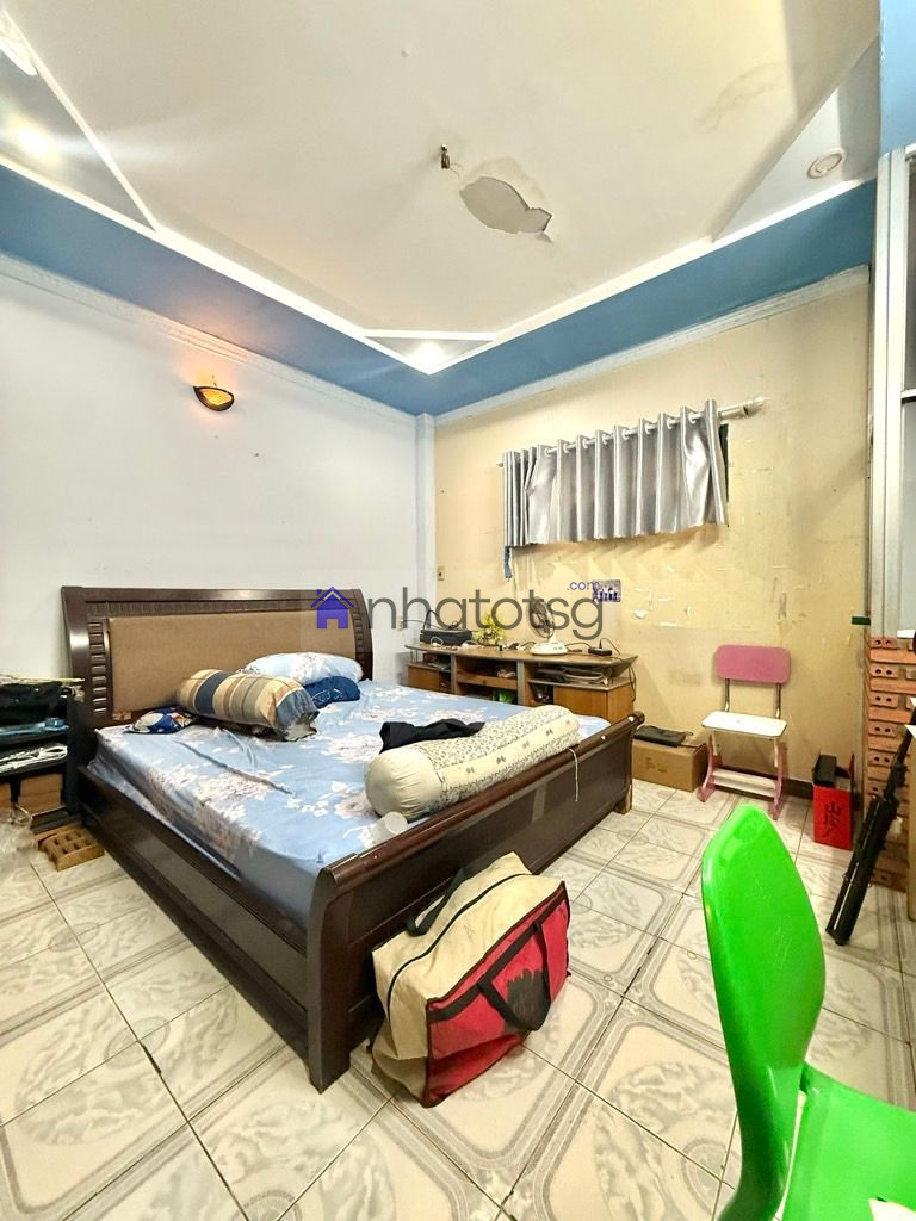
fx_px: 494
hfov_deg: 85.7
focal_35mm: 14
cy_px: 610
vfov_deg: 102.1
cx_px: 458
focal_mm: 2.22
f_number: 2.2
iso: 500
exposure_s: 1/50
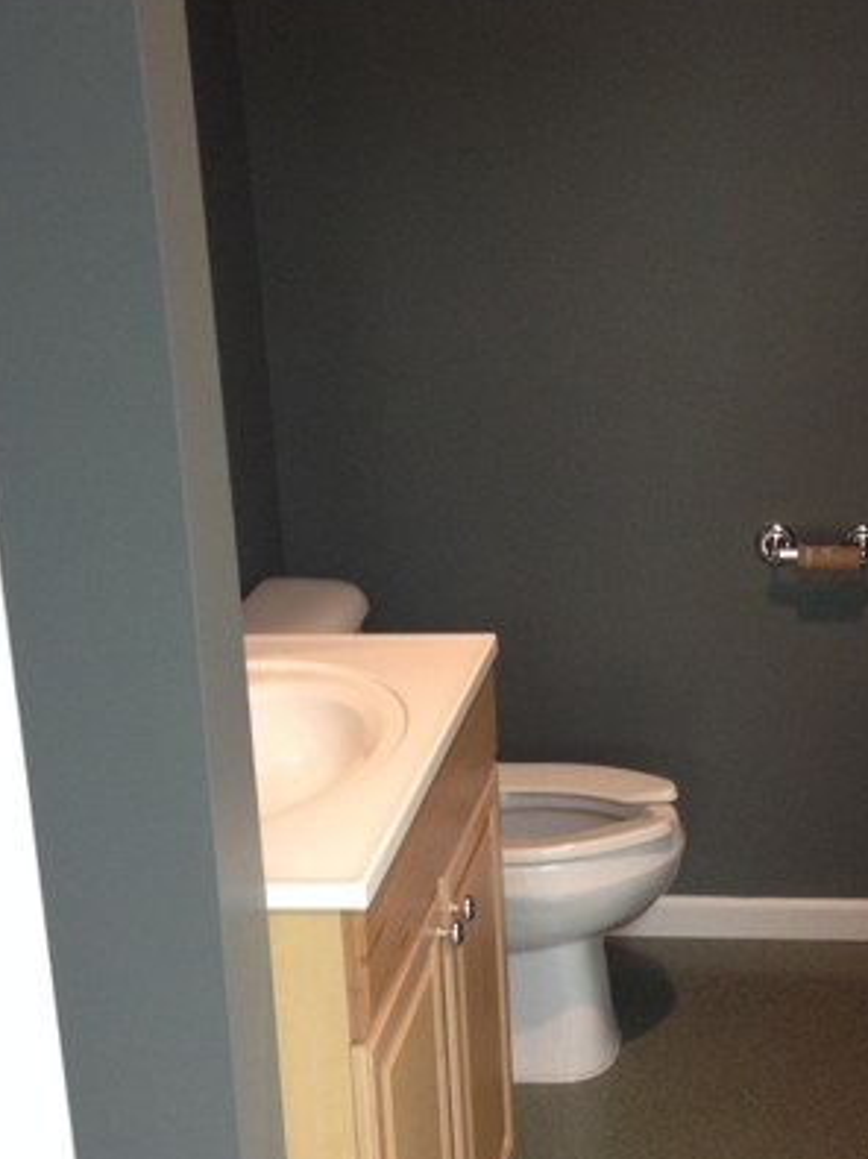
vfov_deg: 31.2
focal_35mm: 62
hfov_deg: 23.5
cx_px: 617
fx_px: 2074
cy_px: 516
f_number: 2.4
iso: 160
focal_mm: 4.28
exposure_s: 1/20
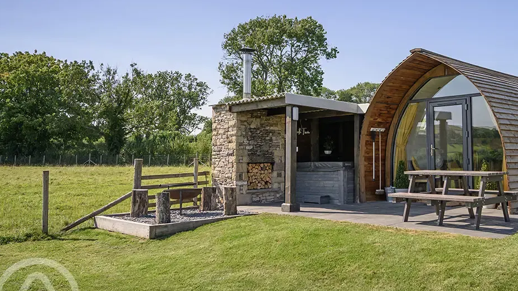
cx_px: 360
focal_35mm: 30
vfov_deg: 38.5
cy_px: 100
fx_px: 412
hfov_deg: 62.1
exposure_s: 1/200
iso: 125
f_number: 4
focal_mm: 19
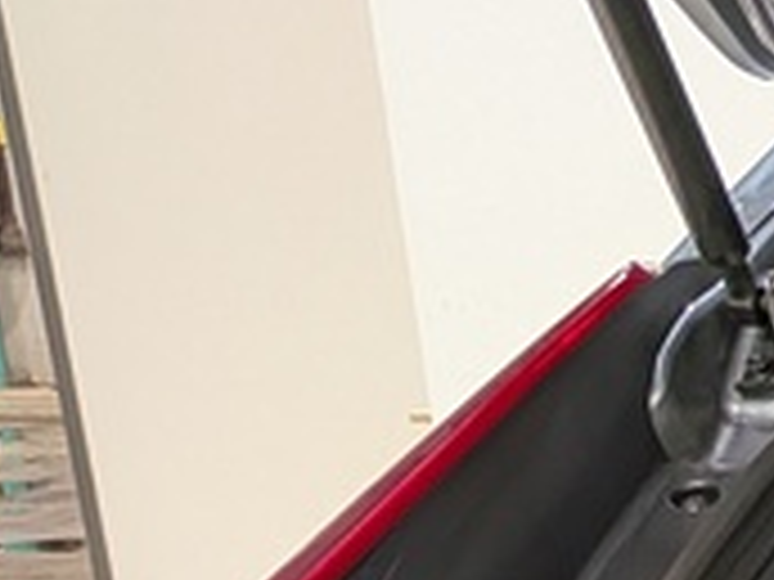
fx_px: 3197
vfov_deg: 9.3
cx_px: 2030
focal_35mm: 143
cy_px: 1398
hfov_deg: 11.0
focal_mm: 4.53
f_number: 1.7
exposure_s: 1/25
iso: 35
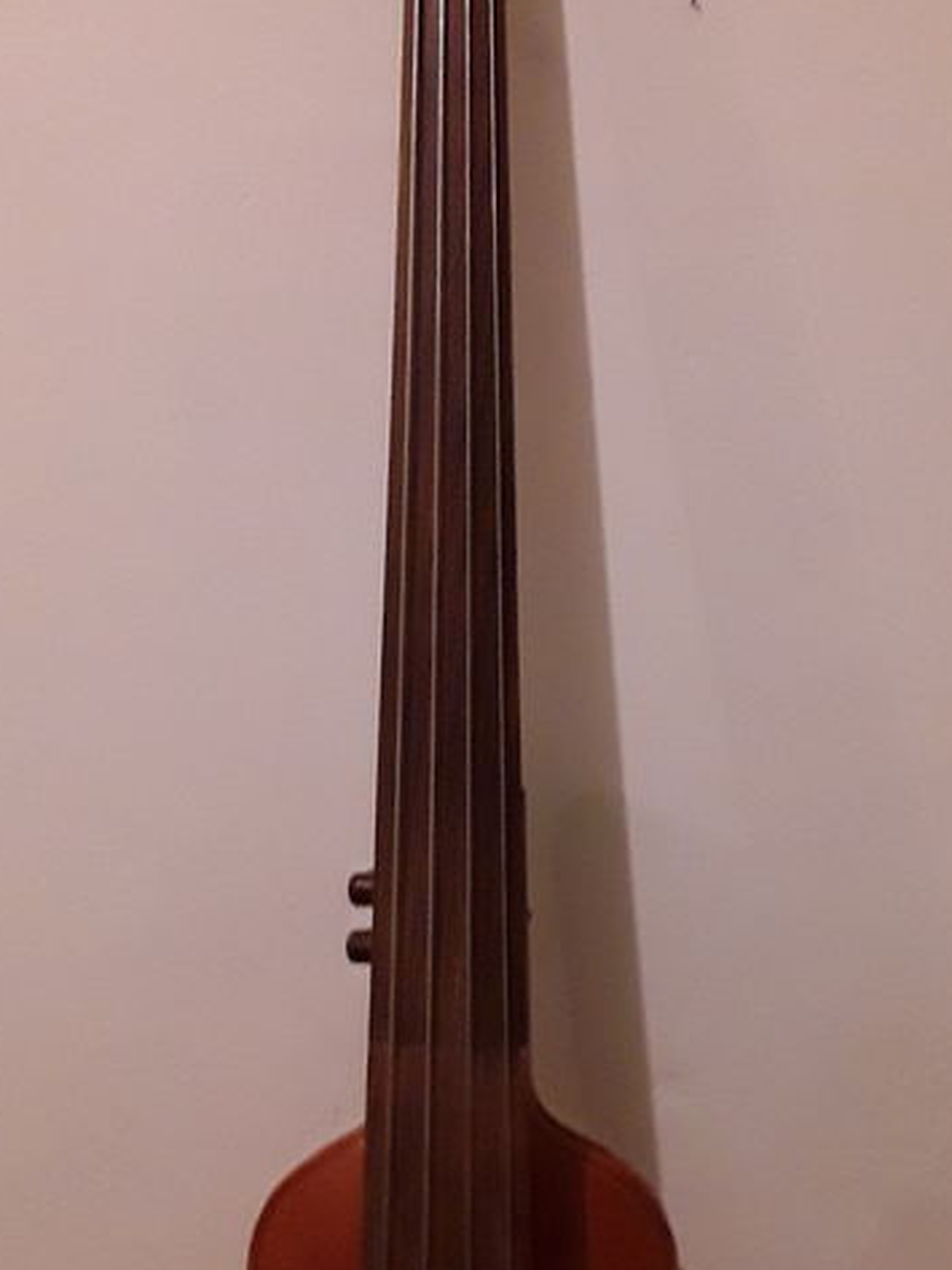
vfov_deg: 33.7
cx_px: 536
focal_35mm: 57
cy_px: 774
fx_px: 2092
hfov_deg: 25.6
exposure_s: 1/17
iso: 250
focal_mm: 2.91
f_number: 1.9
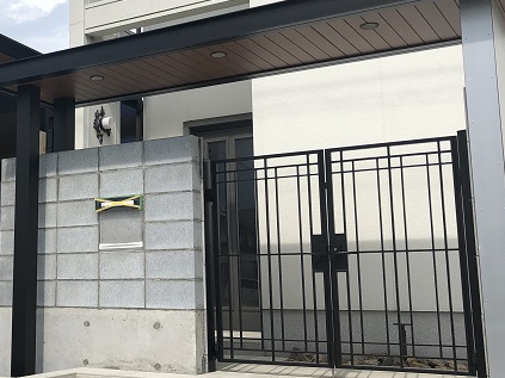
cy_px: 163
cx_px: 91
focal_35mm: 53
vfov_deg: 27.5
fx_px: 773
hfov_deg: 34.9
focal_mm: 4
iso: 20
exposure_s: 1/2208
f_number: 1.8
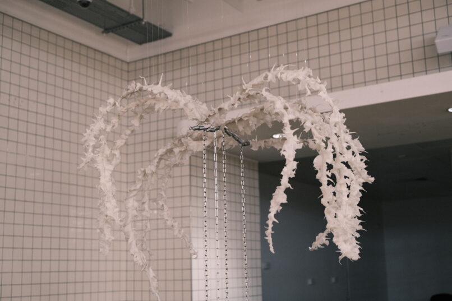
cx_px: 226
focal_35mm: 47
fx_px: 590
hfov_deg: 41.9
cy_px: 150
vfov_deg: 28.6
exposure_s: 1/6.5
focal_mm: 31.5
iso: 200
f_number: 3.6
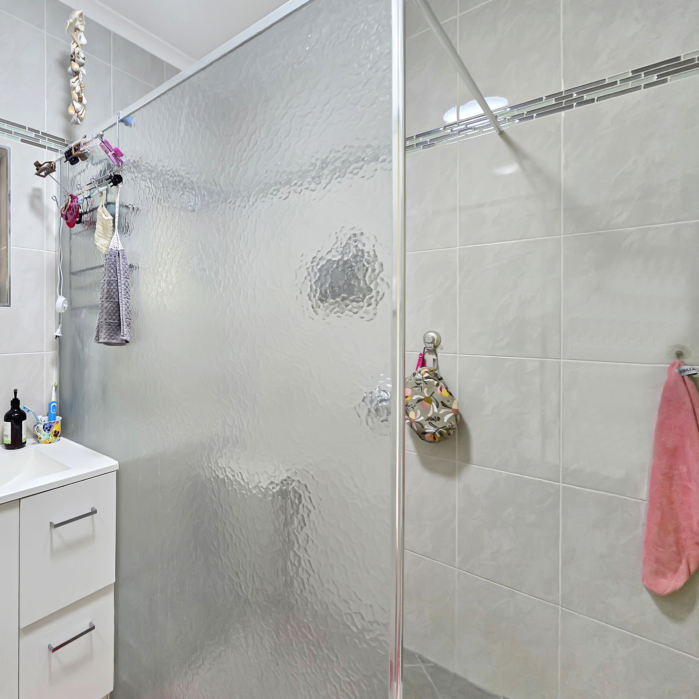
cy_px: 363
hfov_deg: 84.0
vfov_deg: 87.4
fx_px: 366
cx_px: 226
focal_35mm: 16
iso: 500
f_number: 2.2
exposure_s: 1/50
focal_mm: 2.2
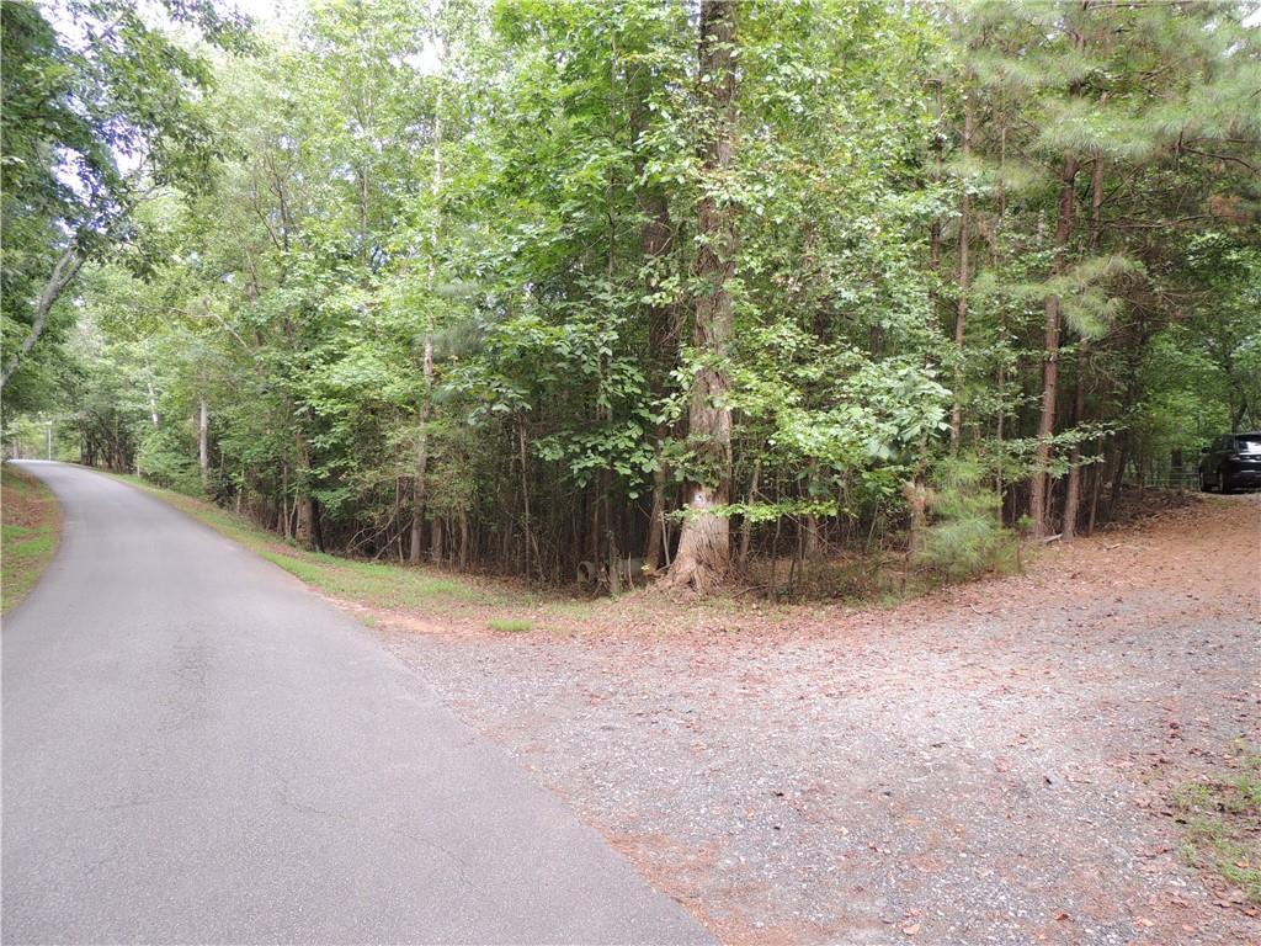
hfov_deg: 71.6
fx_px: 874
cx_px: 630
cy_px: 473
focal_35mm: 24
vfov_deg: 56.8
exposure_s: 1/60
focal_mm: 4.3
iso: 100
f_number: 3
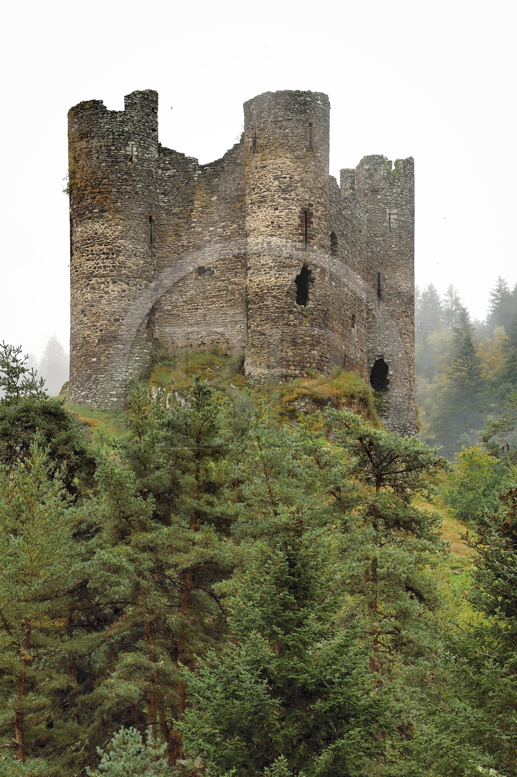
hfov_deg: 9.8
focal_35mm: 140
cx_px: 258
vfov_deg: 14.7
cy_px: 388
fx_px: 3018
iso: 800
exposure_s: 1/250
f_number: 7.1
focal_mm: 140
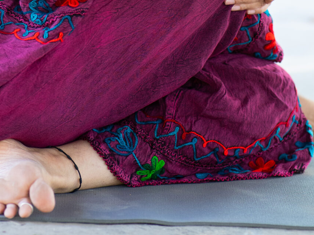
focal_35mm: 246
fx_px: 2231
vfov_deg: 6.0
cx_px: 78
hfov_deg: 8.0
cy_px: -141
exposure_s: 1/250
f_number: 2
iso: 640
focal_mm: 85
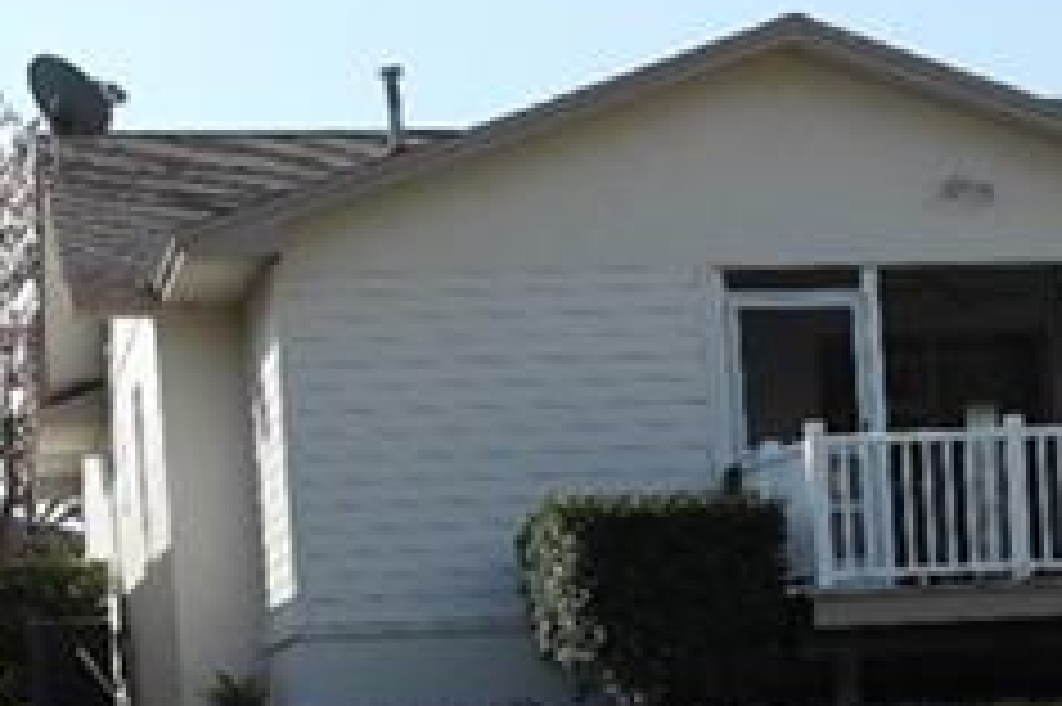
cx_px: 1210
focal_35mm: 130
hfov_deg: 15.3
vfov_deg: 10.2
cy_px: 1043
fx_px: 3832
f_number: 6.3
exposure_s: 1/250
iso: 100
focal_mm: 20
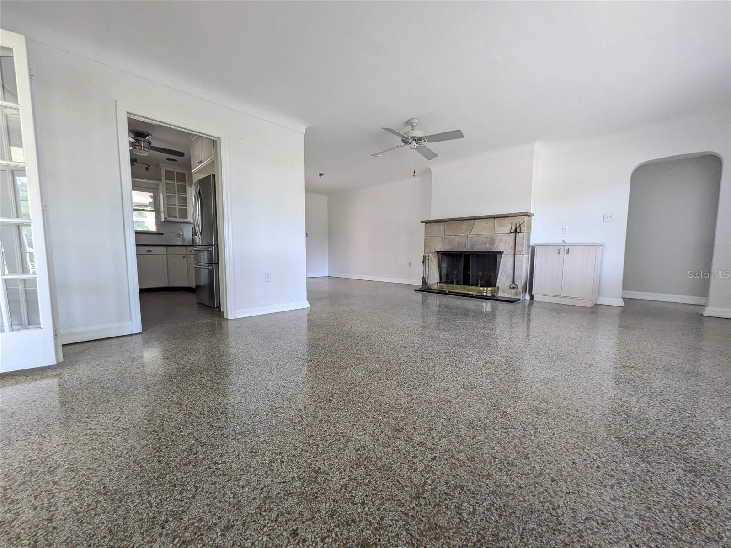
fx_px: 296
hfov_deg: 102.1
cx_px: 366
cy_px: 274
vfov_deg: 85.7
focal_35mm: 14
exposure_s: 1/60
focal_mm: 1.83
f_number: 2.2
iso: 250
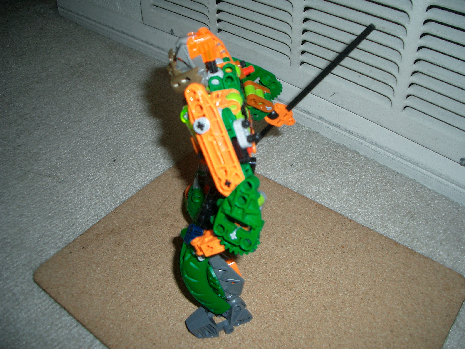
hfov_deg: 52.6
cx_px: 232
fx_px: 470
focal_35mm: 35
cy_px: 174
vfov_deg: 40.7
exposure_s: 1/40
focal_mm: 5.8
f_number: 2.6
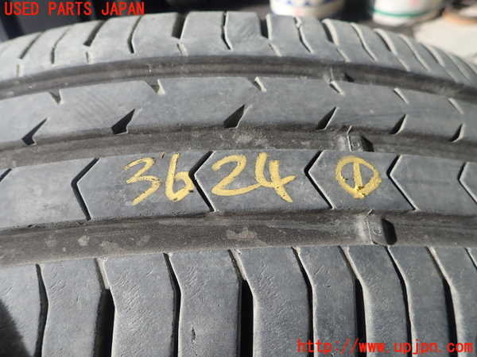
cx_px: 238
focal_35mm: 25
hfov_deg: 69.4
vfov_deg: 54.9
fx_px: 344
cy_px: 178
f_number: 2.8
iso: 100
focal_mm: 4.5
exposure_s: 1/160
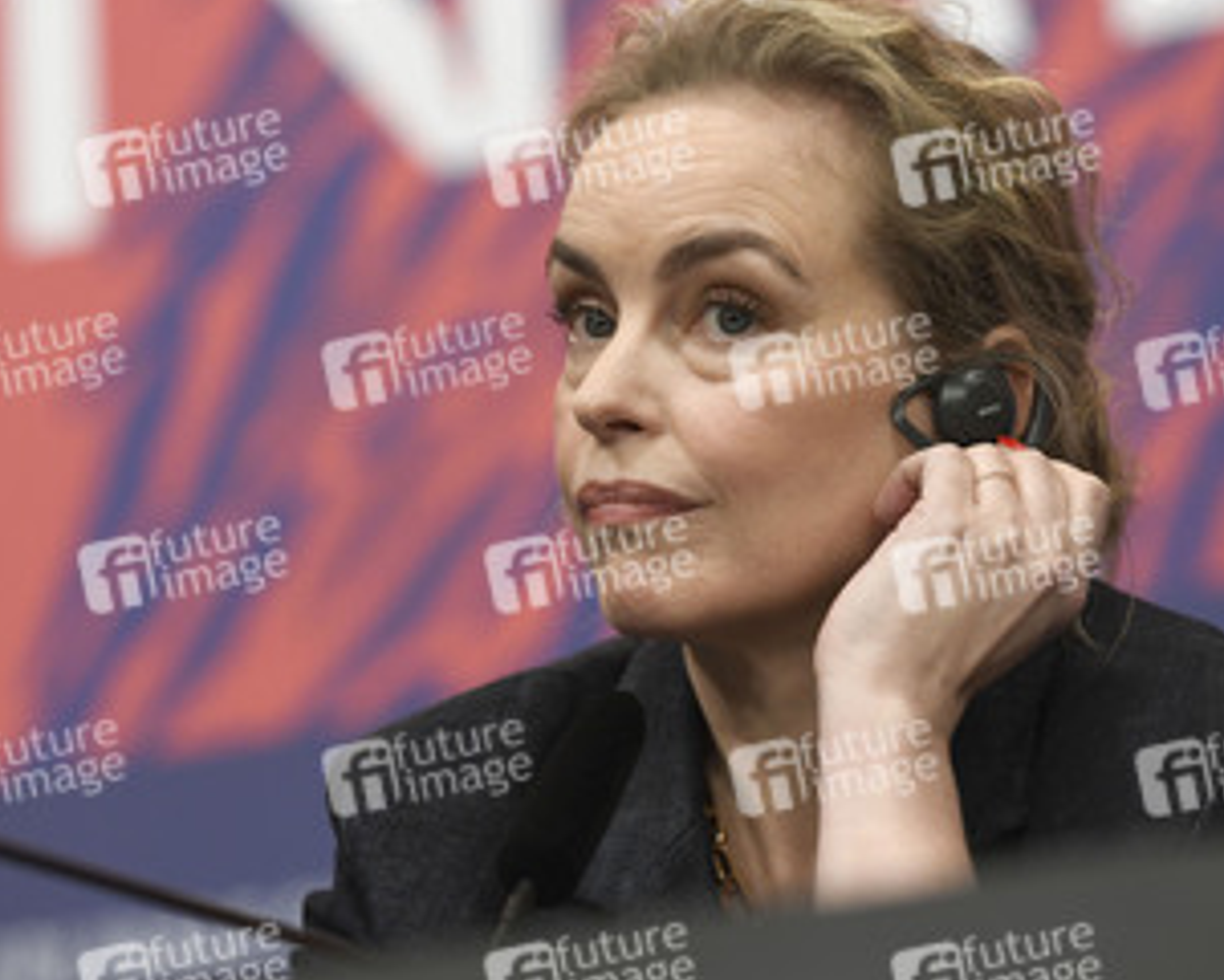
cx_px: 482
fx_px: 7900
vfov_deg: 7.1
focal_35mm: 218
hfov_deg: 8.9
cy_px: 464
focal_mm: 155
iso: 1250
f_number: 4
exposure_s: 1/400
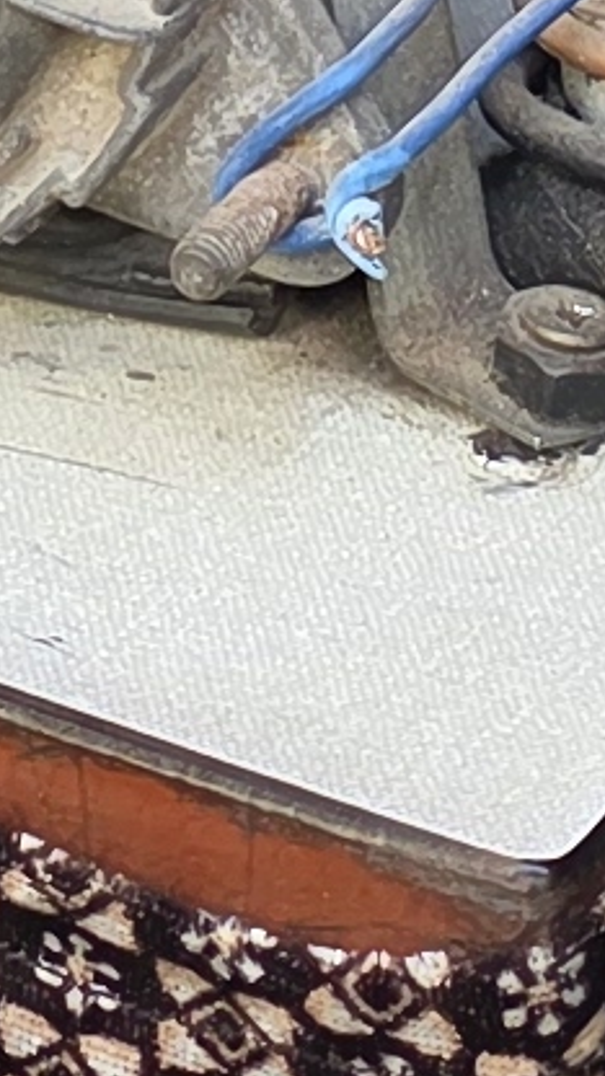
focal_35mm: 241
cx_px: -16
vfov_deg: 8.0
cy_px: -1857
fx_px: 6873
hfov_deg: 5.0
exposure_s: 1/180
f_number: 1.7
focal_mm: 6.3
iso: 125
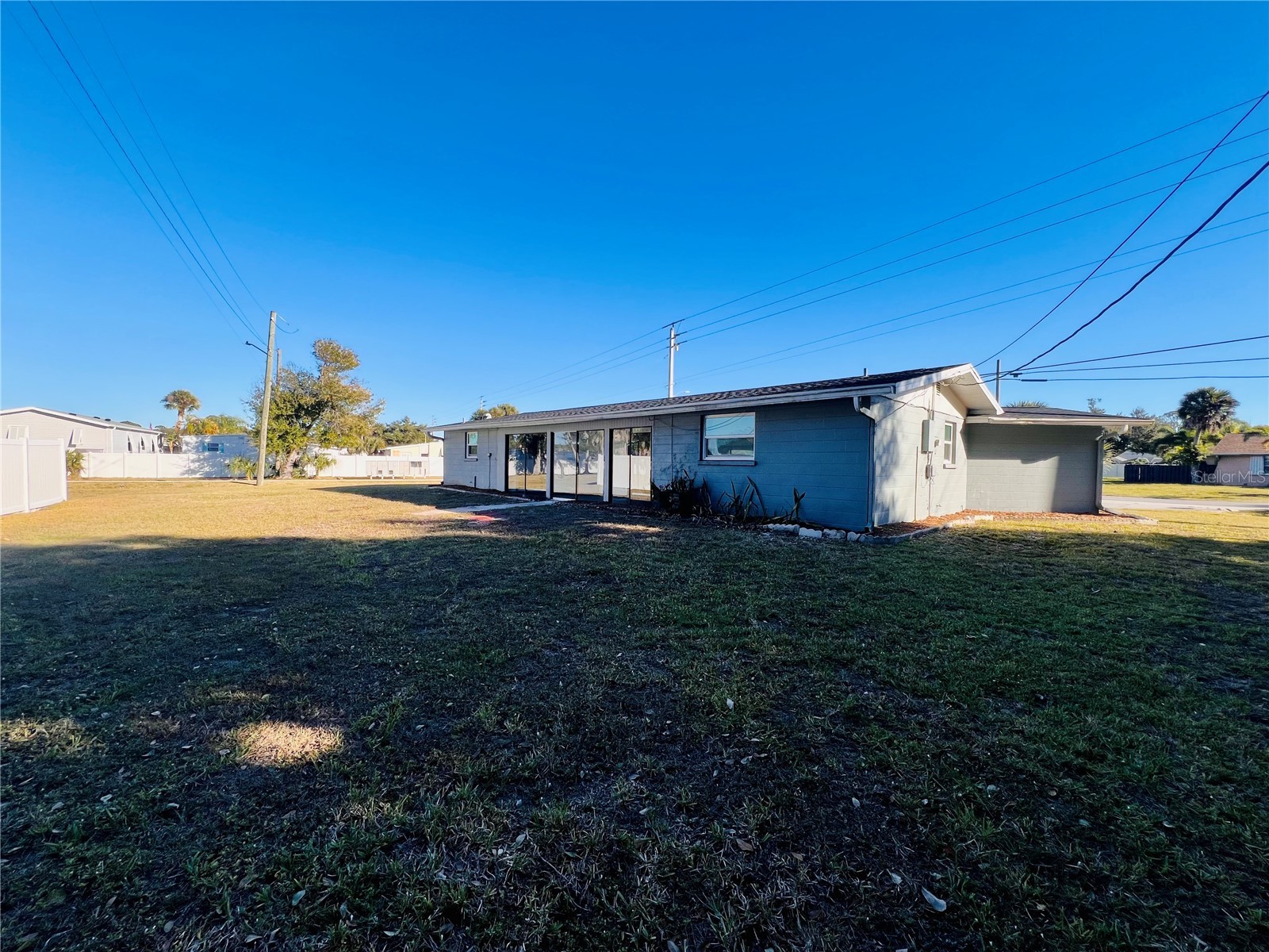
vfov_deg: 89.9
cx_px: 634
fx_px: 477
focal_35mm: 13
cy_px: 476
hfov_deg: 106.2
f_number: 1.8
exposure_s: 1/874
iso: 32
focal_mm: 1.57
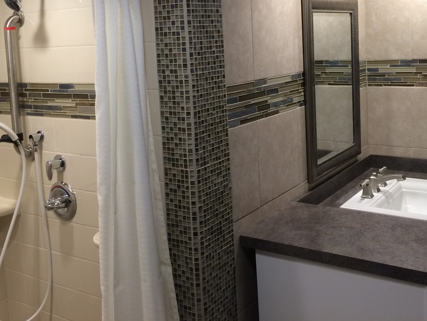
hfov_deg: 44.6
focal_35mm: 42
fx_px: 518
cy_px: 89
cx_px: 250
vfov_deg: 33.8
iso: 40
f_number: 2.2
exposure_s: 1/30
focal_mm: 4.15
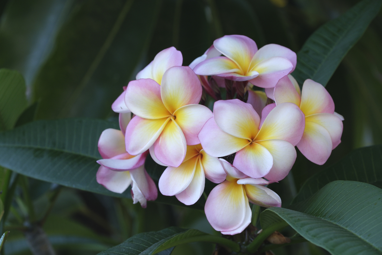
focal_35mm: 153
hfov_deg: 13.4
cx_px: 191
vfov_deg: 9.0
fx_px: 1623
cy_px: 128
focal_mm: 102.2
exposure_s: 1/75
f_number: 7.1
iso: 800
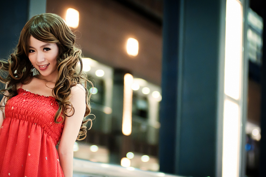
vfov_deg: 9.2
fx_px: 1100
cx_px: 103
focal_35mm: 149
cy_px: 99
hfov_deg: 13.8
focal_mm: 80
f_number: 2.8
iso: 1600
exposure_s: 1/60
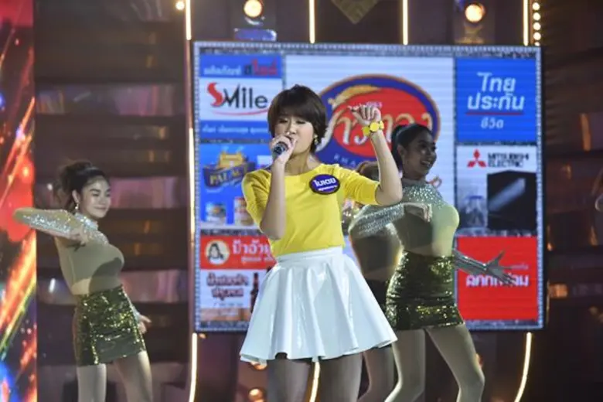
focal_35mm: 120
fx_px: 2010
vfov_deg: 11.4
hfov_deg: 17.1
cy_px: 201
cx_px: 302
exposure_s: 1/250
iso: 800
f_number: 4.5
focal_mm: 120
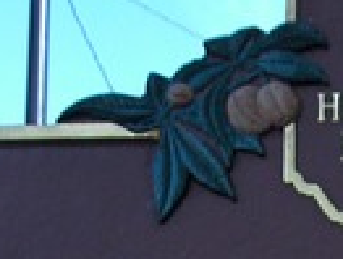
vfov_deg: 7.5
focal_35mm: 190
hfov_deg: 10.2
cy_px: 531
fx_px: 1888
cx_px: 433
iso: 107
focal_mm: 8
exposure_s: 1/298
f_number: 2.8
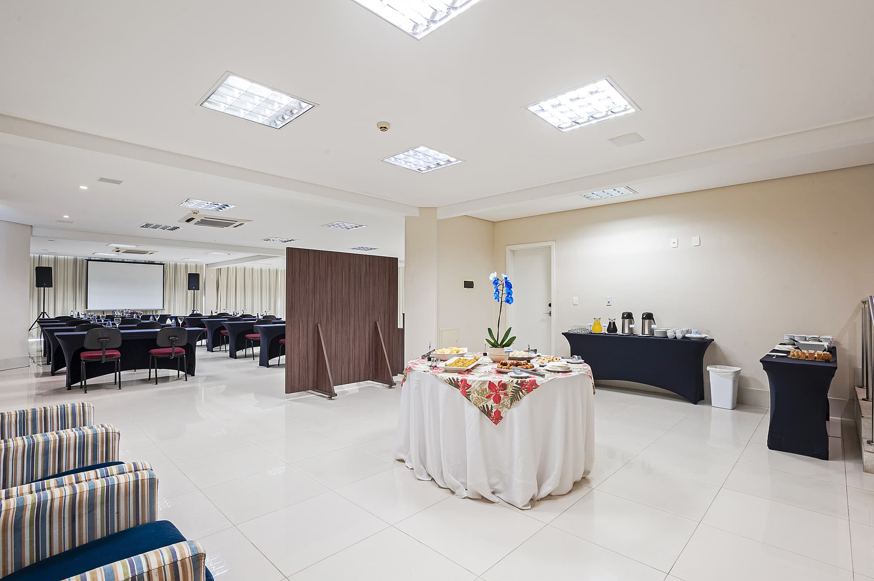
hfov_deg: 93.3
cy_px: 290
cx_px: 437
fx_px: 412
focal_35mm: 17
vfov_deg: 70.4
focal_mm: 17
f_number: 11
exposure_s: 1/3
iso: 200
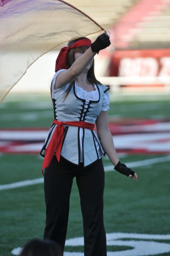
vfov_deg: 6.9
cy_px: 128
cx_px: 85
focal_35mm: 300
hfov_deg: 4.6
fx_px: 2129
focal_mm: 200
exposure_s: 1/1000
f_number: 2.8
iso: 200
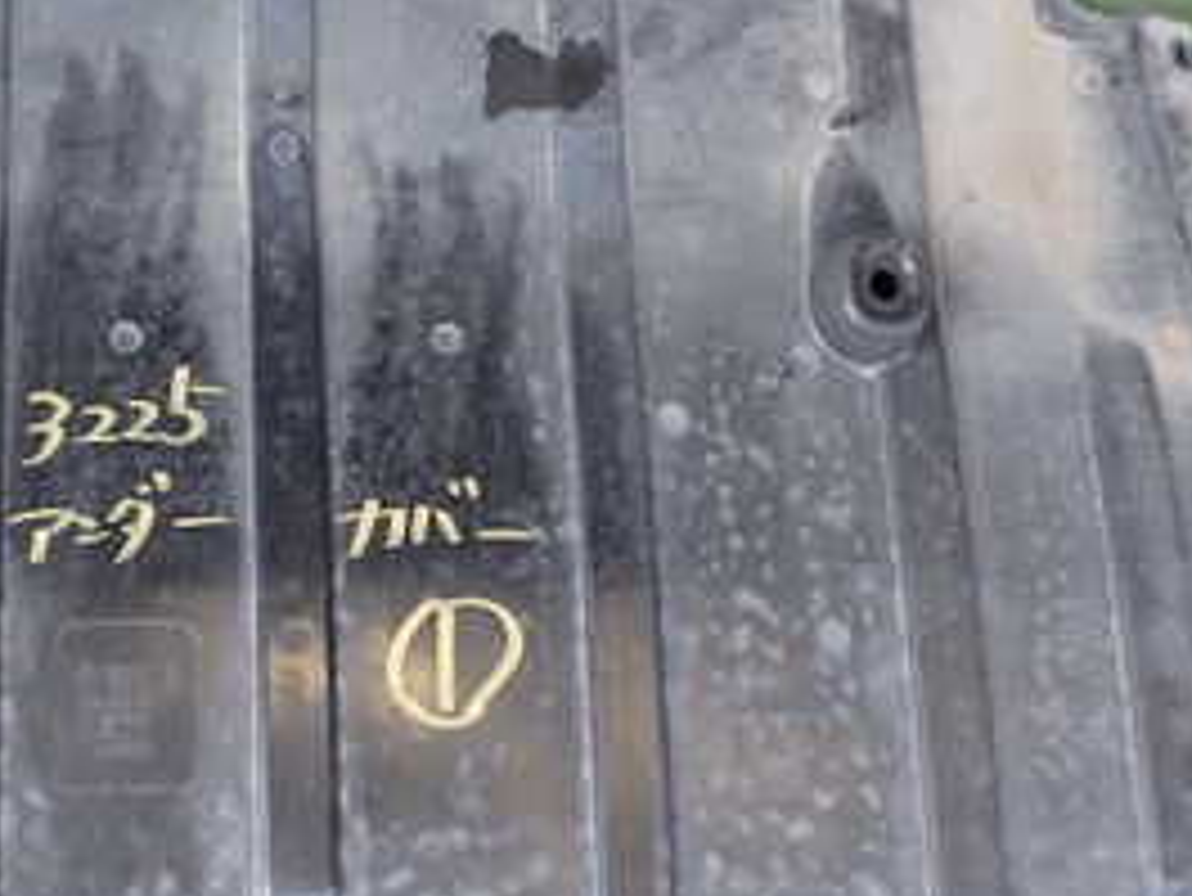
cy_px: 387
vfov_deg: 21.6
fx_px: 2343
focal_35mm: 68
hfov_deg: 28.0
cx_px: 256
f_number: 2.3
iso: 200
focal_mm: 5.4
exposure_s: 1/125
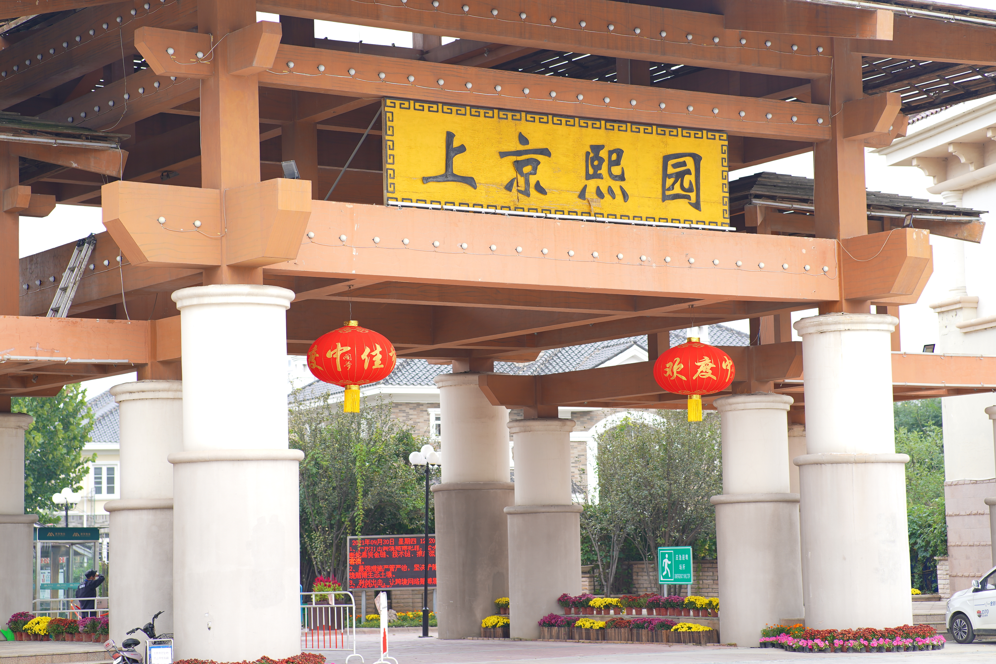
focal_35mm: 85
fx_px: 2351
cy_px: 332
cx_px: 498
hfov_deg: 23.9
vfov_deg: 16.1
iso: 80
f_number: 2.8
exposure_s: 1/250
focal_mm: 85
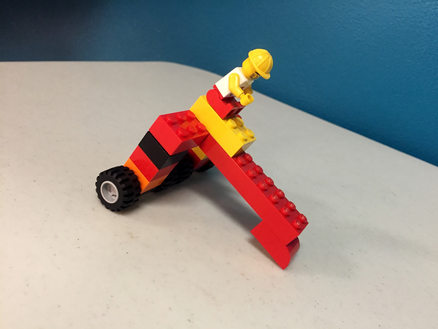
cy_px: 164
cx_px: 219
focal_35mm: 29
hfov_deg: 61.7
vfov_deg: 48.2
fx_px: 367
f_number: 2.2
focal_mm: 4.15
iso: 250
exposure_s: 1/24
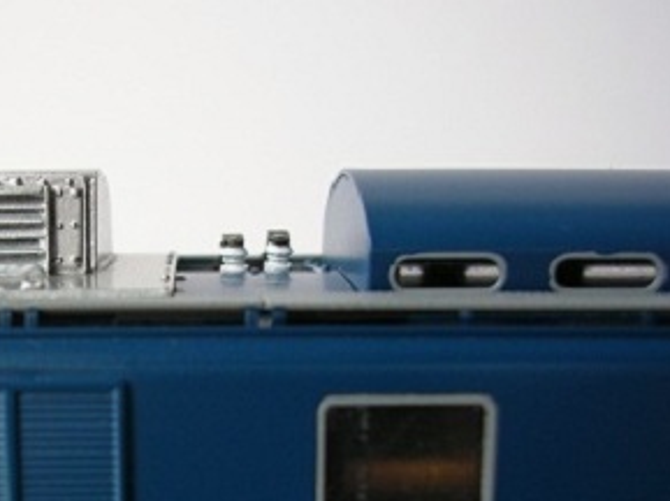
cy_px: 373
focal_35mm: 60
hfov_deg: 31.7
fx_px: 1160
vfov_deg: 24.1
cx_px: 182
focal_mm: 5.8
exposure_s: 1/41.6
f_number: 2.8
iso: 50
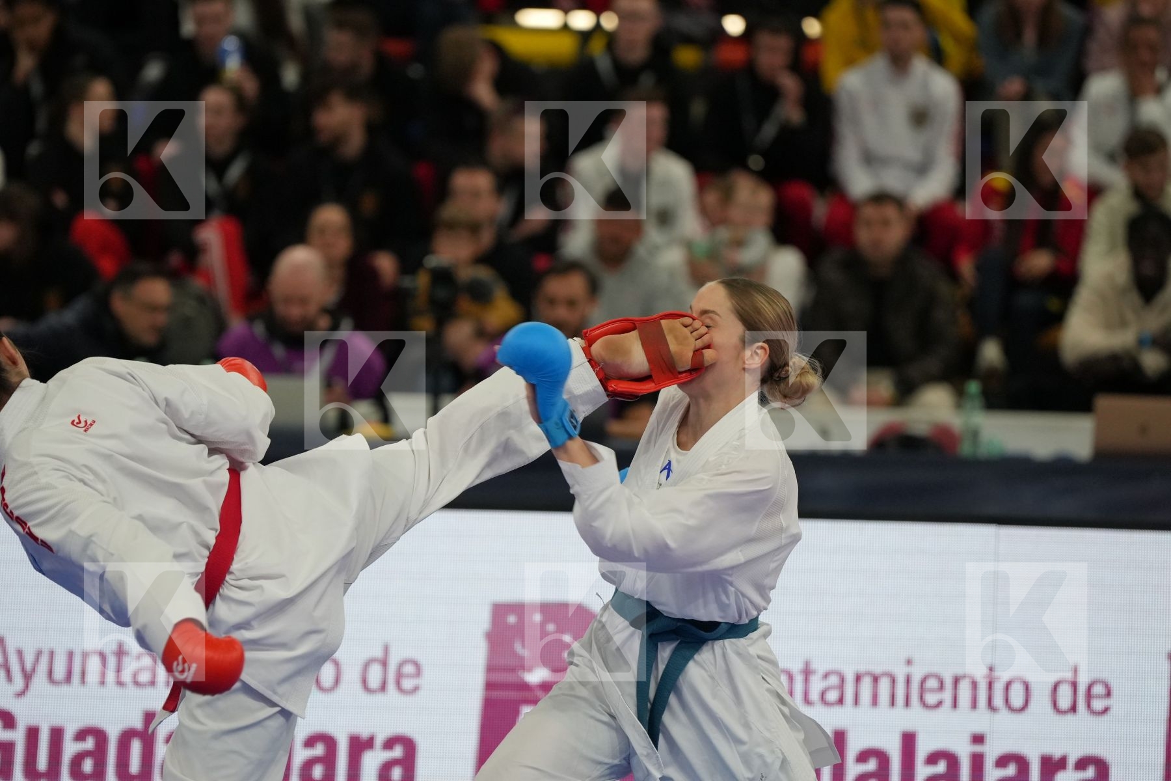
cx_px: 586
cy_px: 390
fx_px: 8587
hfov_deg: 7.8
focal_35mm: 264
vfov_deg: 5.2
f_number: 2.8
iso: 1600
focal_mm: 176
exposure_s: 1/1000
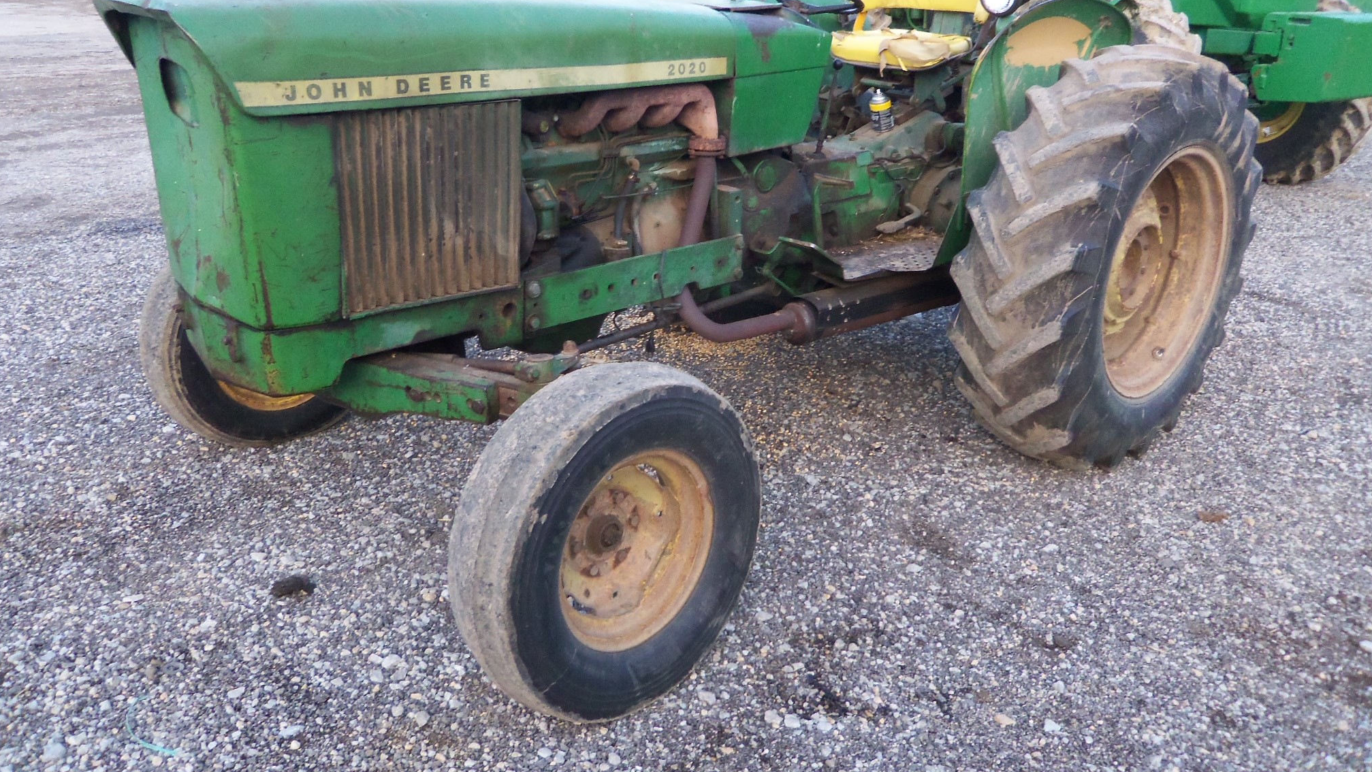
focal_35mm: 31
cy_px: 303
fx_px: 1128
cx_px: 695
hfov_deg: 62.6
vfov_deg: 37.6
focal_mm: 5.1
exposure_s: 1/60
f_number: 3.9
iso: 200
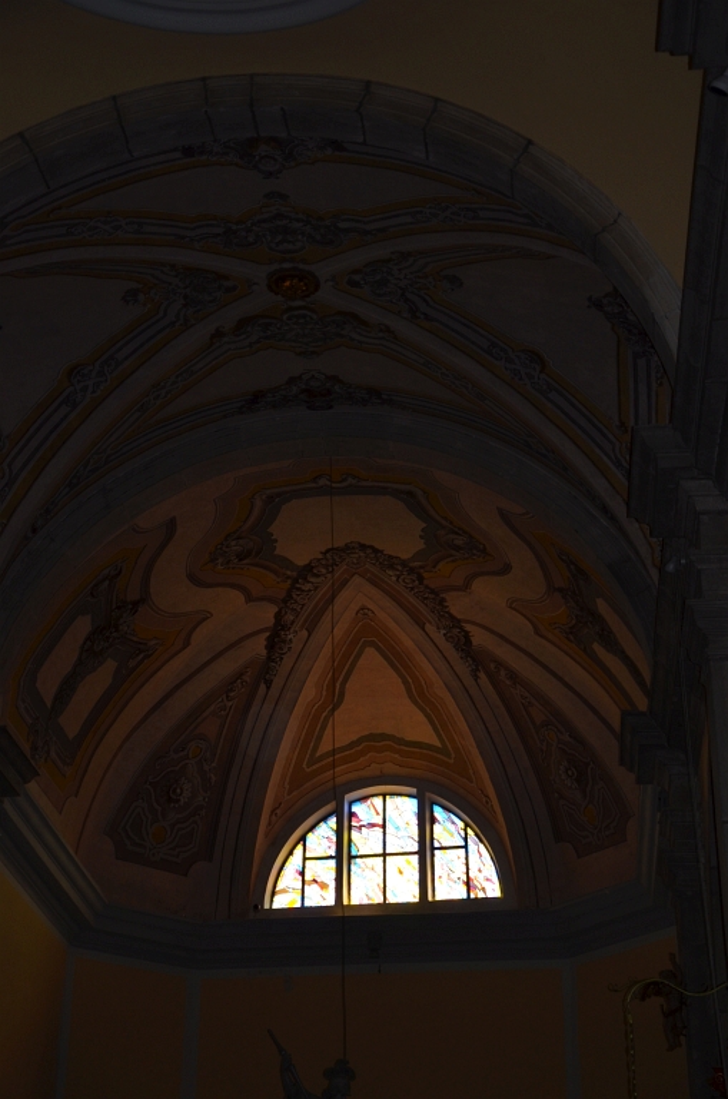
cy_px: 550
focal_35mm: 72
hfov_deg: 18.9
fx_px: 2193
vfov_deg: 28.1
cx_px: 364
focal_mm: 48
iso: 320
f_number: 4.8
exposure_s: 1/125
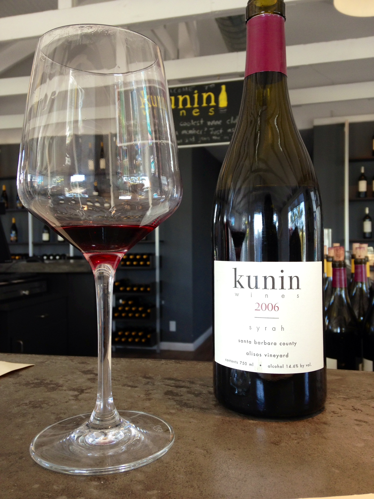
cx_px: 187
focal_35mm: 33
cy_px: 250
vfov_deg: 55.4
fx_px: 475
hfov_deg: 42.9
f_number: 2.4
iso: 64
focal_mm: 4.13
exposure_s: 1/60
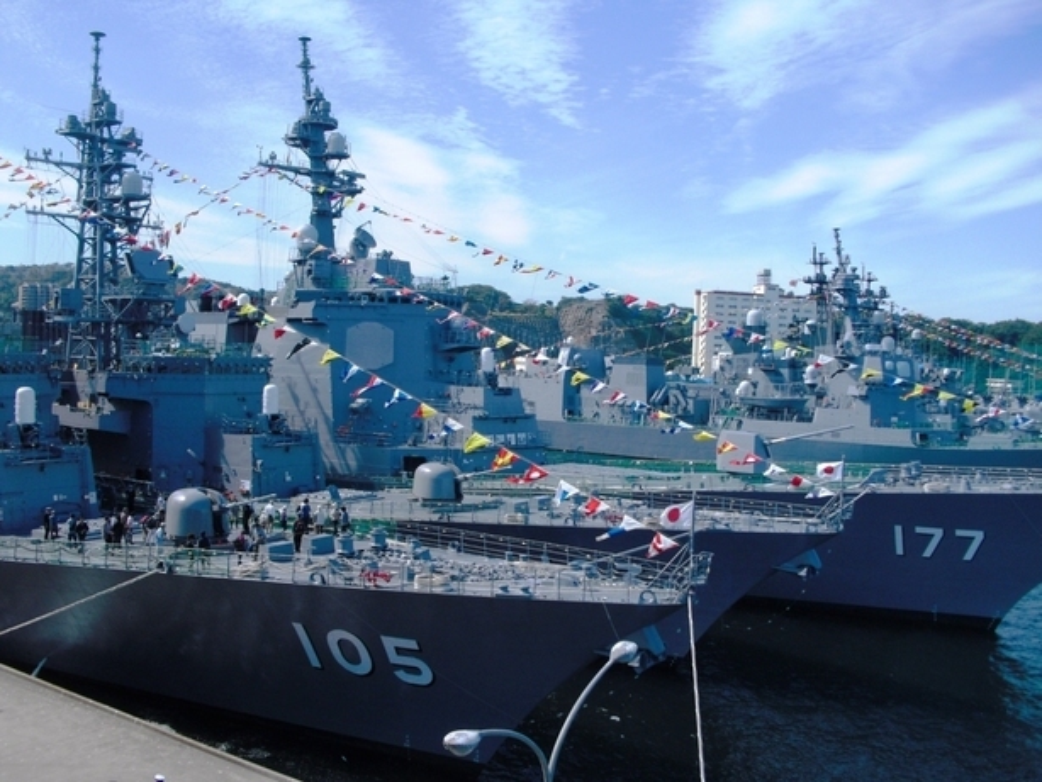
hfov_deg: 51.3
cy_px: 391
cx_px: 521
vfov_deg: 39.7
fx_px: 1084
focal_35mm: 36
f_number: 7.8
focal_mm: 6.3
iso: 64
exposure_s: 1/160
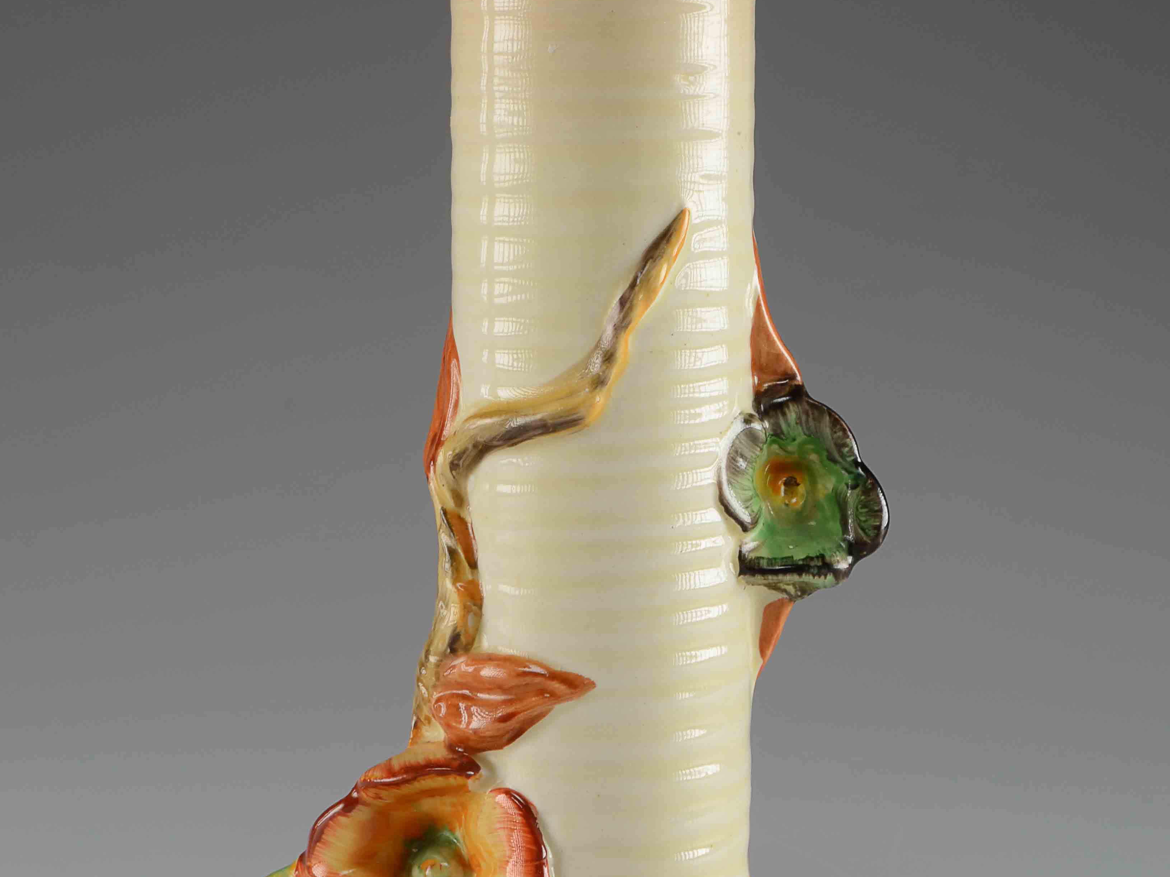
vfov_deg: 13.6
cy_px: 450
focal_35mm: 109
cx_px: 584
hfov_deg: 18.0
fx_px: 3684
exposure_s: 1/80
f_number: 14
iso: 100
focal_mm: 50
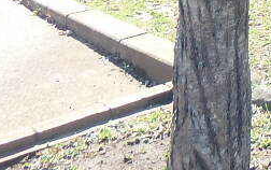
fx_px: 621
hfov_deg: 21.5
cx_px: 382
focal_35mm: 84
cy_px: -195
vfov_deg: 13.0
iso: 125
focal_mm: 3.7
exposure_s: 1/320
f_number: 3.5
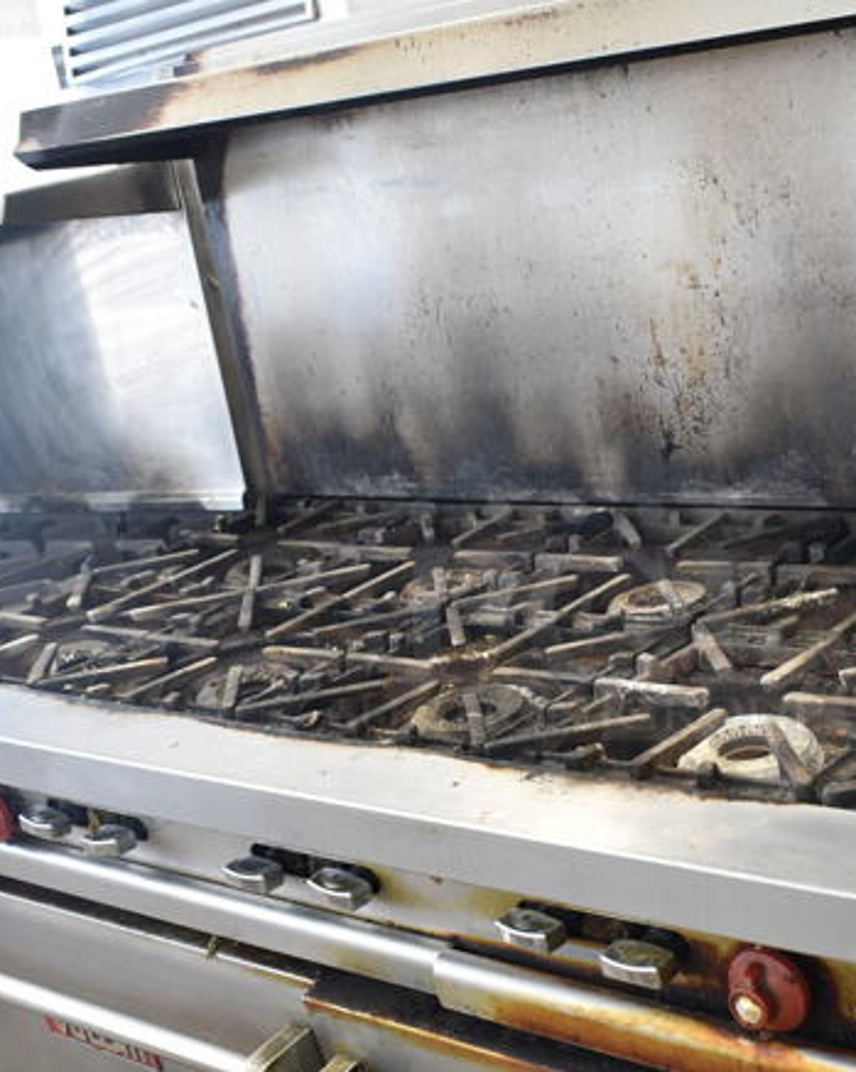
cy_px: 612
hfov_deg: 28.4
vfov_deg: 35.3
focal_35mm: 53
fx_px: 1680
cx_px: 574
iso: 500
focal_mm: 18
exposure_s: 1/30
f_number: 3.5
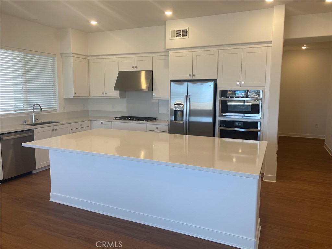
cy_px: 124
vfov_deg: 53.1
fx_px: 249
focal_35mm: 26
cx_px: 166
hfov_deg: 67.3
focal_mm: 4.25
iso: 64
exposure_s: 1/120
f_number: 1.8
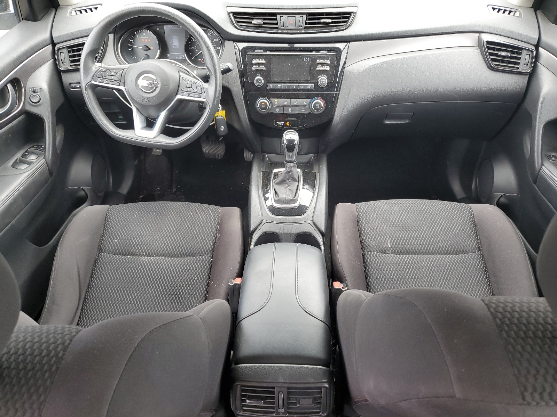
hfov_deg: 67.3
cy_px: 208
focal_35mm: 26
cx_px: 278
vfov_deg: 53.1
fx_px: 418
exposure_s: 1/120
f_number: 1.5
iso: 62
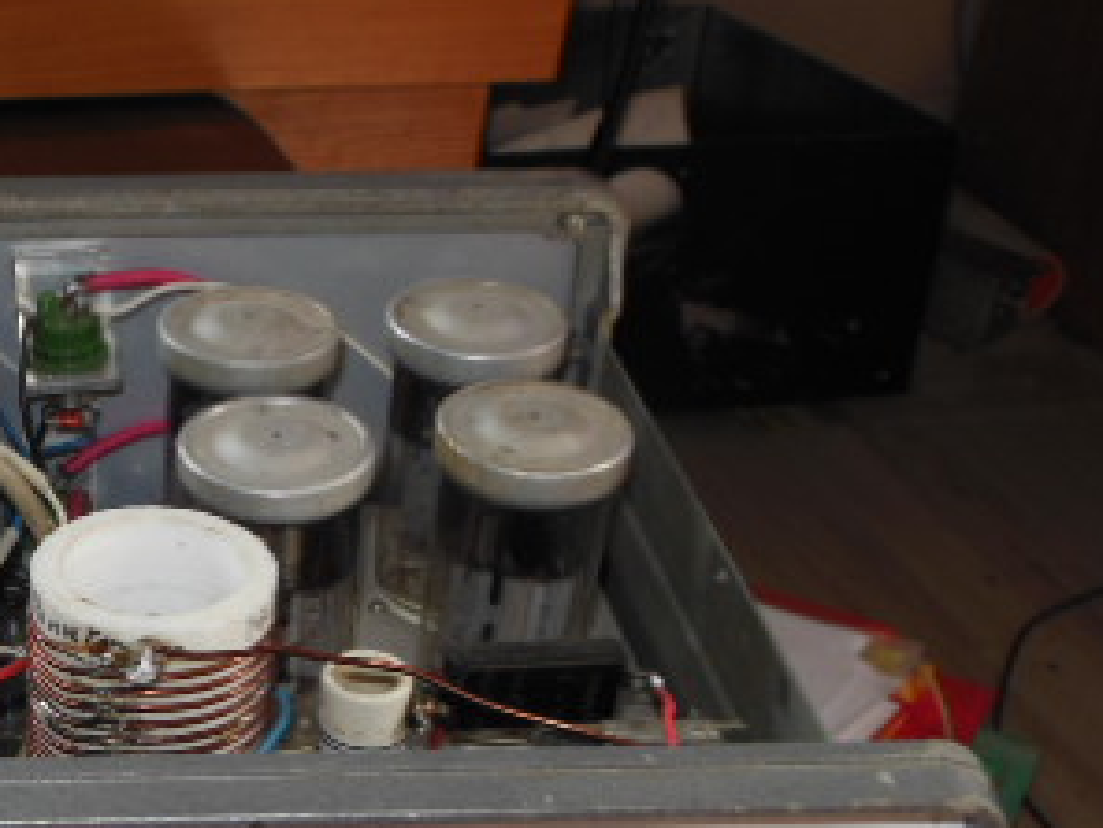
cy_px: 754
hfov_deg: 25.9
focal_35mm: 71
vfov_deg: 20.3
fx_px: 2263
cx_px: -7
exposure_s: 1/30
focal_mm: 6
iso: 125
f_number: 3.5
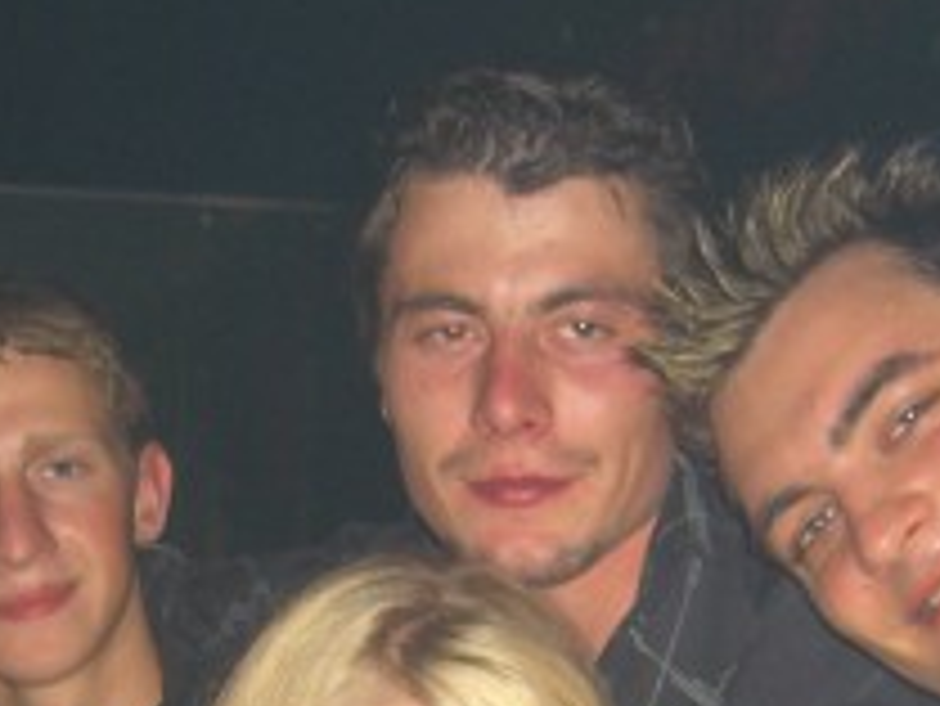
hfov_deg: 18.0
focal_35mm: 109
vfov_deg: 13.2
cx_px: 360
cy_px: 845
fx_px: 2962
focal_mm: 7.9
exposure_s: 1/60
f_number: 2.8
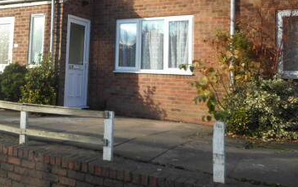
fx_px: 349
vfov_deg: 29.3
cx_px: 79
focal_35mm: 43
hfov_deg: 44.8
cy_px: 39
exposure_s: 1/200
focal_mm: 4.5
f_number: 3.7
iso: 80
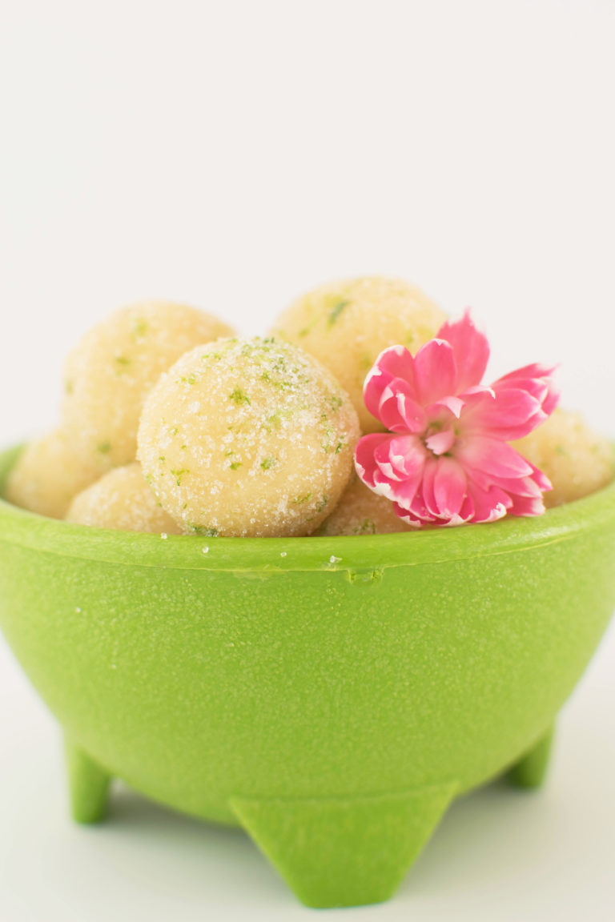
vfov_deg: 37.9
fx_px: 1345
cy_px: 461
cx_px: 308
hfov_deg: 25.8
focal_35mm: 52
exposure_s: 1/60
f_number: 4
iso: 200
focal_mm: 35
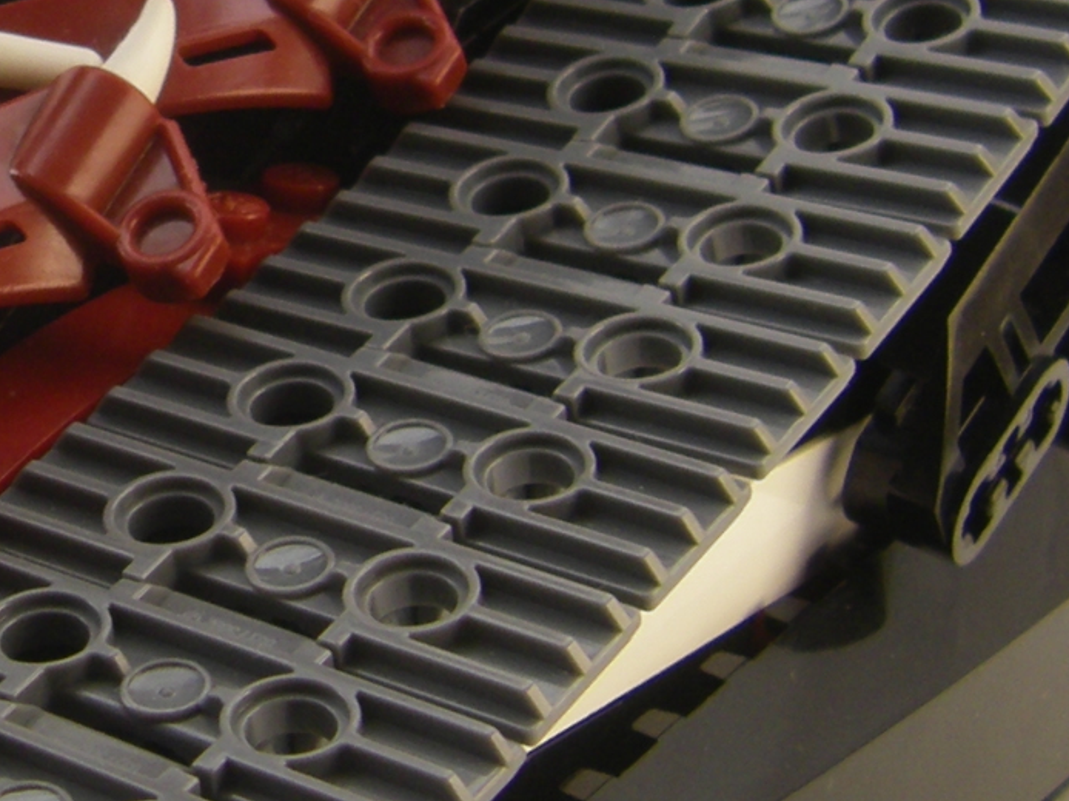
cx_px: -66
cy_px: 143
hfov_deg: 13.7
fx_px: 4384
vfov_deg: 10.4
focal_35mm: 142
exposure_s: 1/60
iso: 64
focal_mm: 6.3
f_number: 3.5
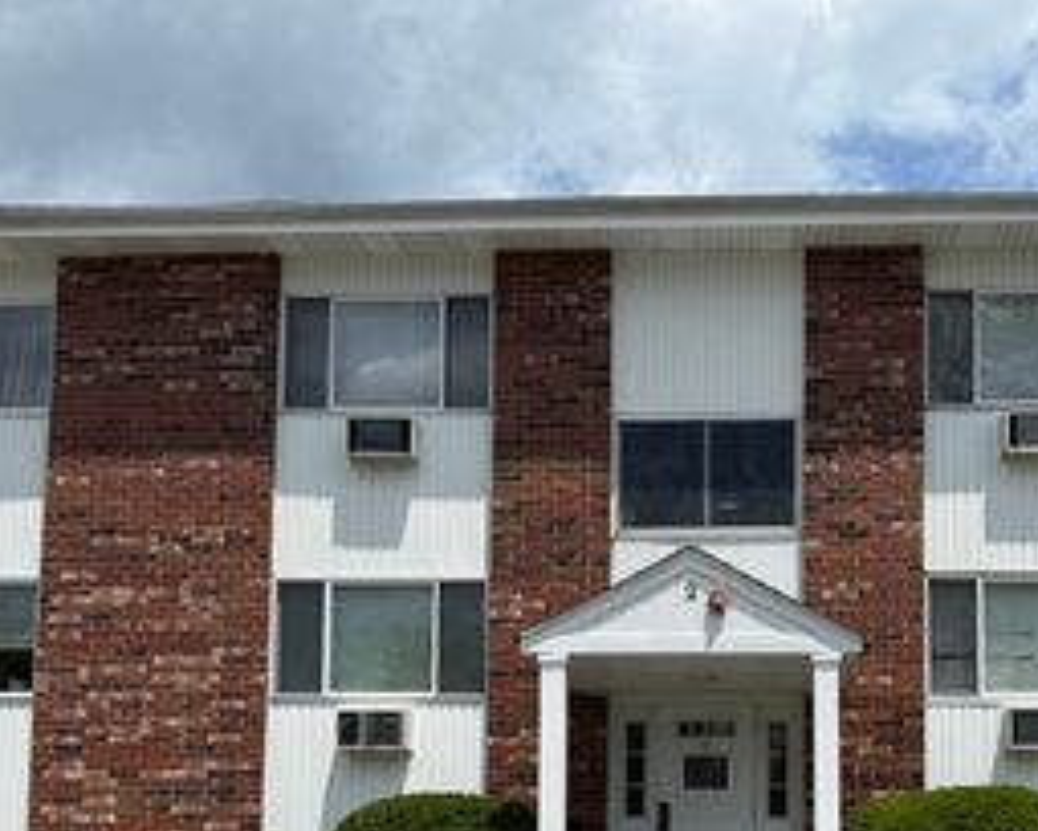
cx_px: 712
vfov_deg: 31.4
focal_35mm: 46
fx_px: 1413
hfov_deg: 39.7
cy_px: 727
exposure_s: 1/6711
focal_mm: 6.76
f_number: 1.78
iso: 80
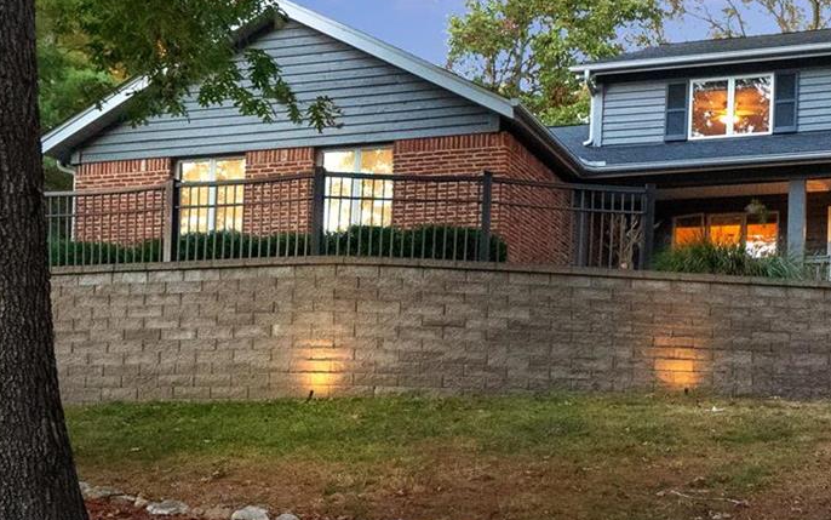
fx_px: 861
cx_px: 665
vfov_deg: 33.1
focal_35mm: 38
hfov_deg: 48.6
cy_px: 152
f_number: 8
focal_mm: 8
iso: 1250
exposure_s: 1/25
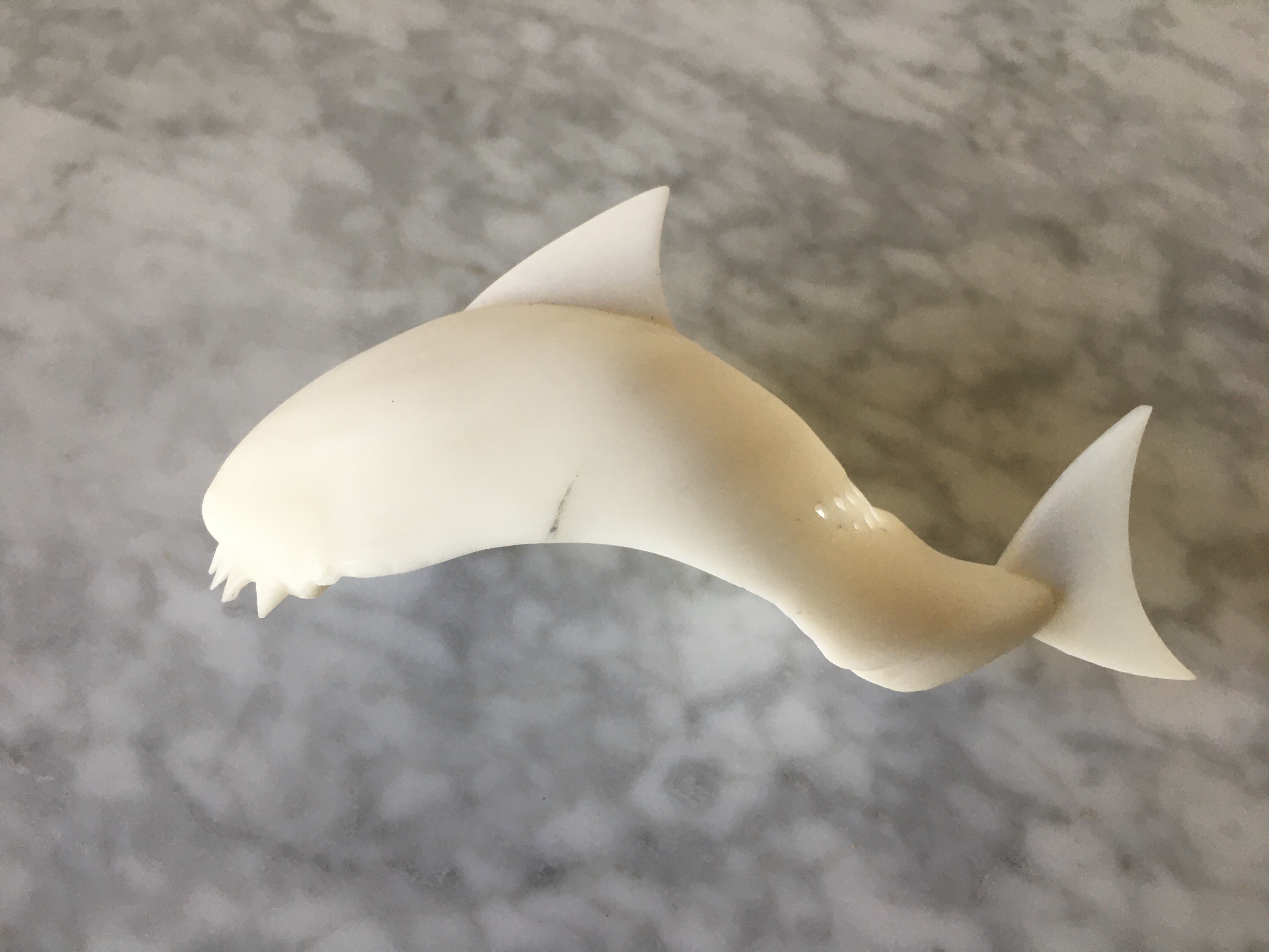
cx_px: 634
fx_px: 1063
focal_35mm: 29
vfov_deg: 48.2
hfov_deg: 61.7
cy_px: 476
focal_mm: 4.15
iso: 32
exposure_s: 1/33
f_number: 2.2
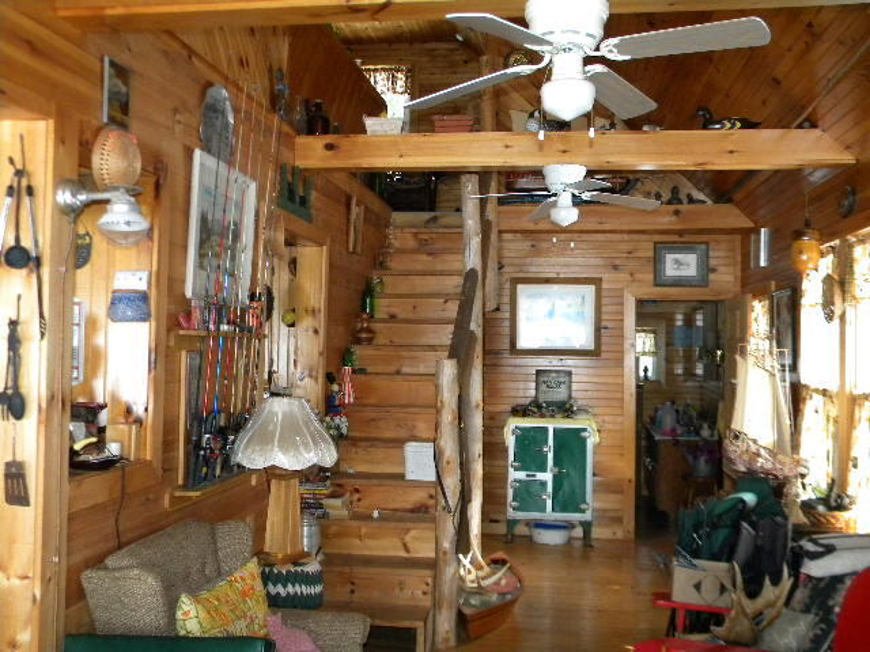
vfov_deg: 39.7
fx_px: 905
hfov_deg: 51.4
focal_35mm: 36
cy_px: 326
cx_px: 435
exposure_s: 1/30
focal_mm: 6.4
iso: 400
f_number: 3.7
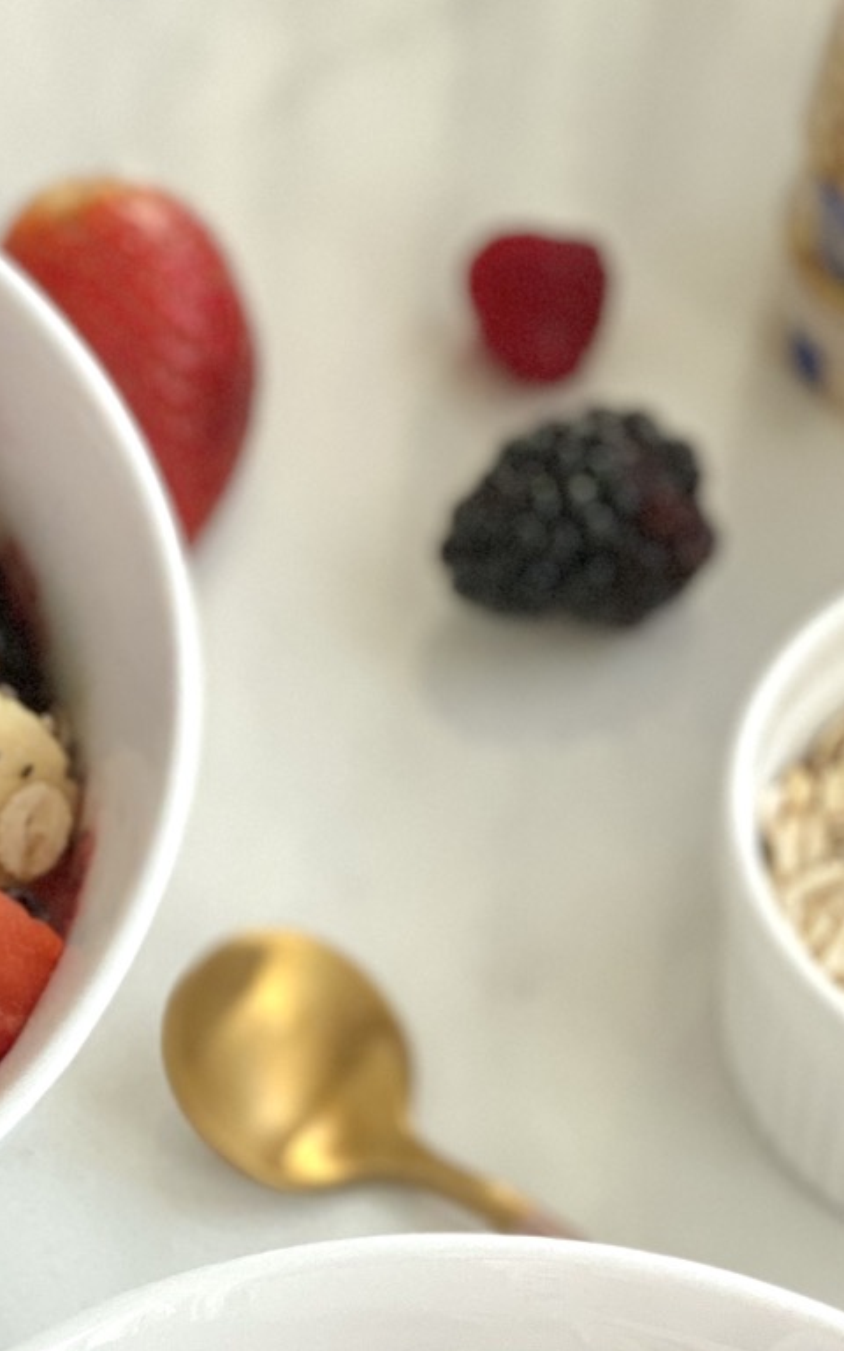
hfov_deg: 8.9
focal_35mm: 147
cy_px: 1592
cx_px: 134
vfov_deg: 13.8
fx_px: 5410
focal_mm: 6
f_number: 2
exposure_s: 1/122
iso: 125
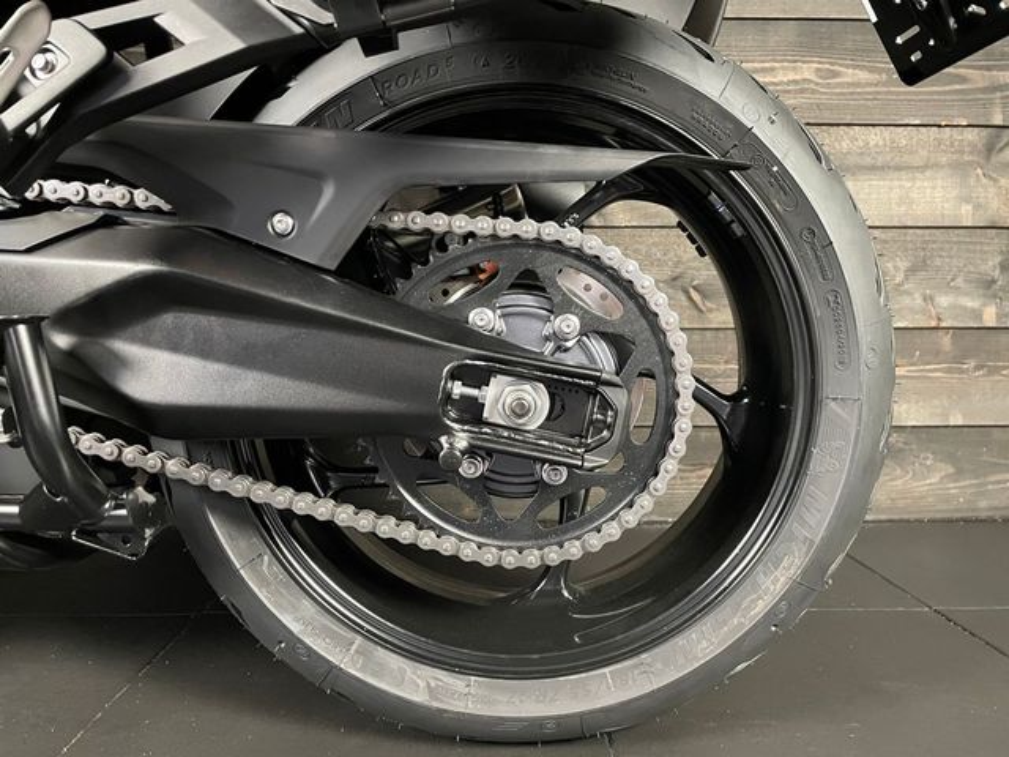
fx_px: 758
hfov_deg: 67.3
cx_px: 504
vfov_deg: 53.1
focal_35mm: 26
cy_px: 378
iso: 500
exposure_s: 1/25
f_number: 1.6
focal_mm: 4.2
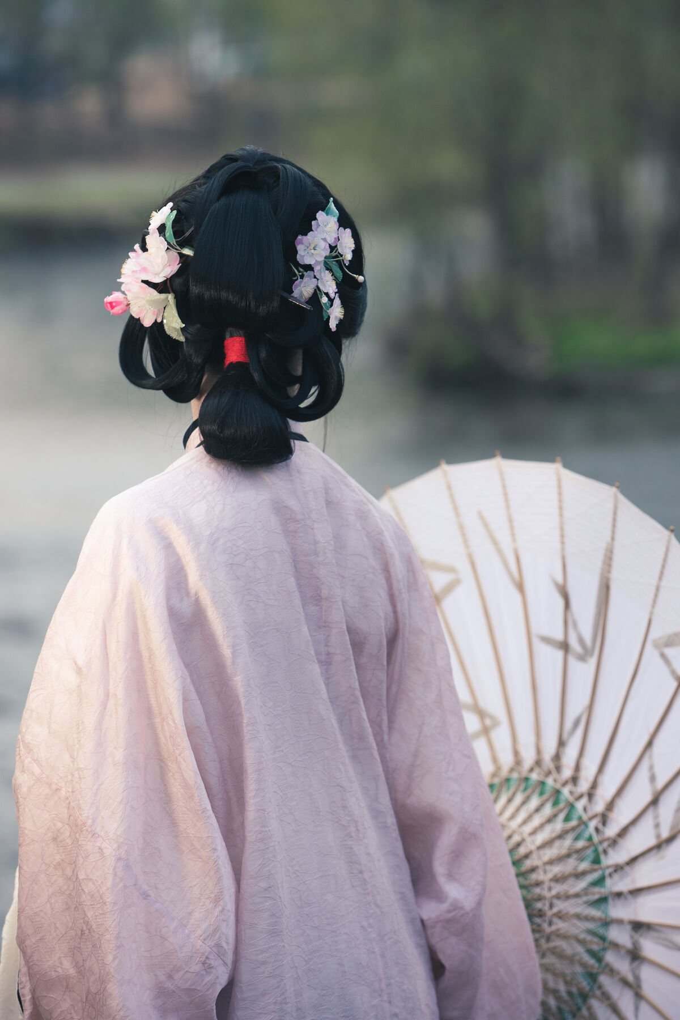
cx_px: 340
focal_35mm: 142
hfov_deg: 9.7
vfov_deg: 14.4
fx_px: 4023
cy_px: 510
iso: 400
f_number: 5
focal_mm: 142
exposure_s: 1/200
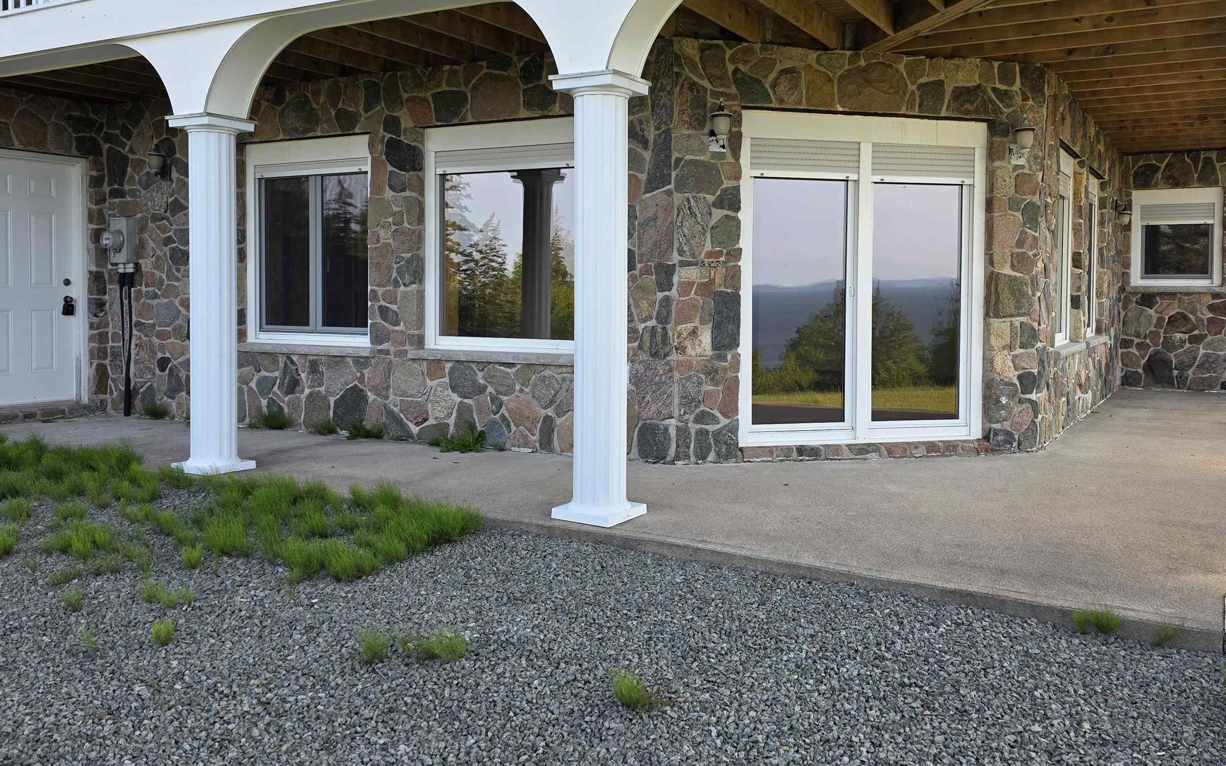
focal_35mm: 31
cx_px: 670
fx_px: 1036
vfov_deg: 40.5
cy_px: 314
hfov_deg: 61.1
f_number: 1.7
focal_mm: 6.3
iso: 32
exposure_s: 1/359
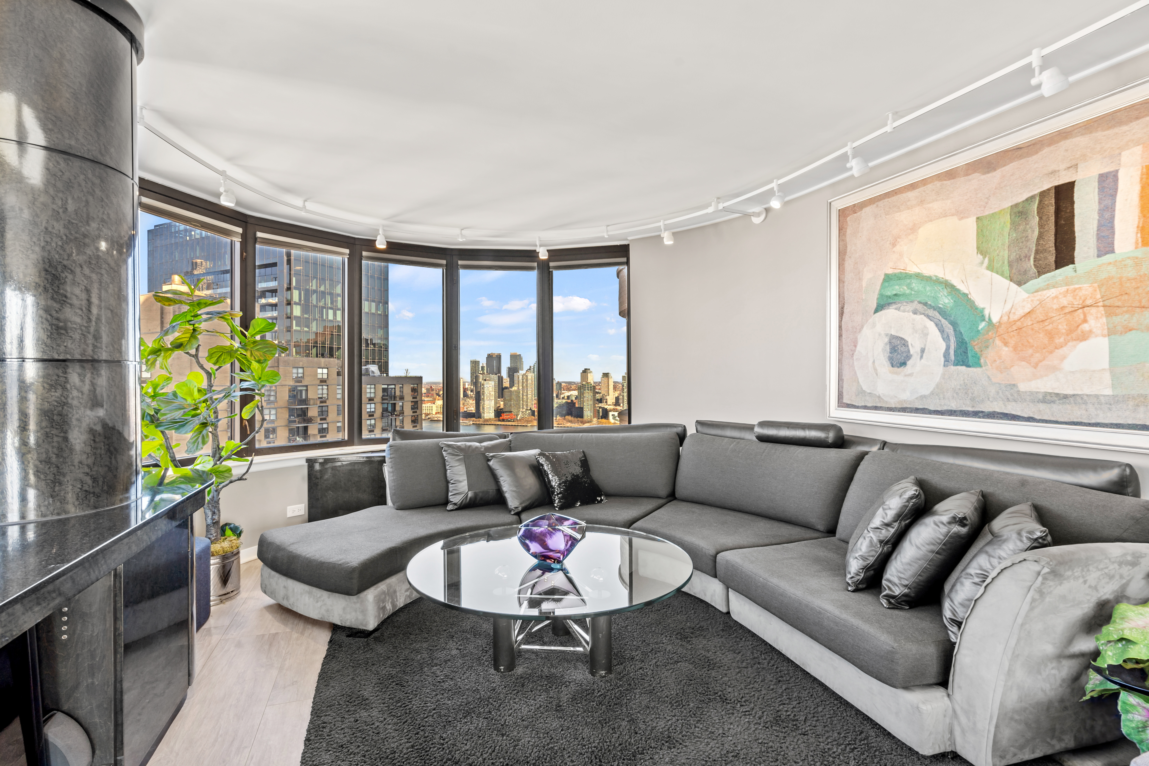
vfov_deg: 73.7
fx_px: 511
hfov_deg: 96.7
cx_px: 574
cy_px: 383
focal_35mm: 16
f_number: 10
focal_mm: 16
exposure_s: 1/3
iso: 100
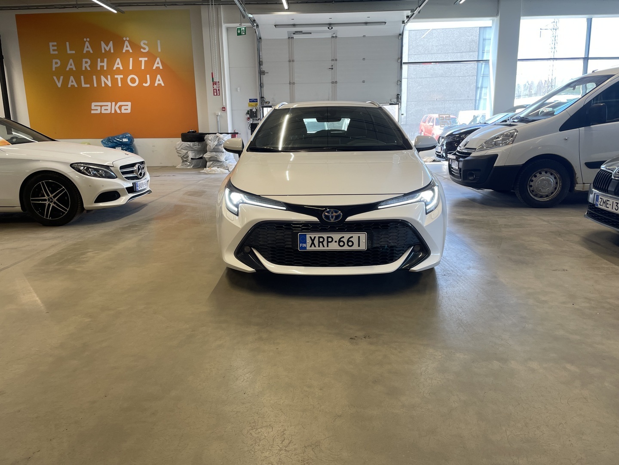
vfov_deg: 53.1
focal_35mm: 26
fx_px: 465
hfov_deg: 67.3
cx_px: 310
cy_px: 232
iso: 50
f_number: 1.6
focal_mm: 4.2
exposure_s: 1/100
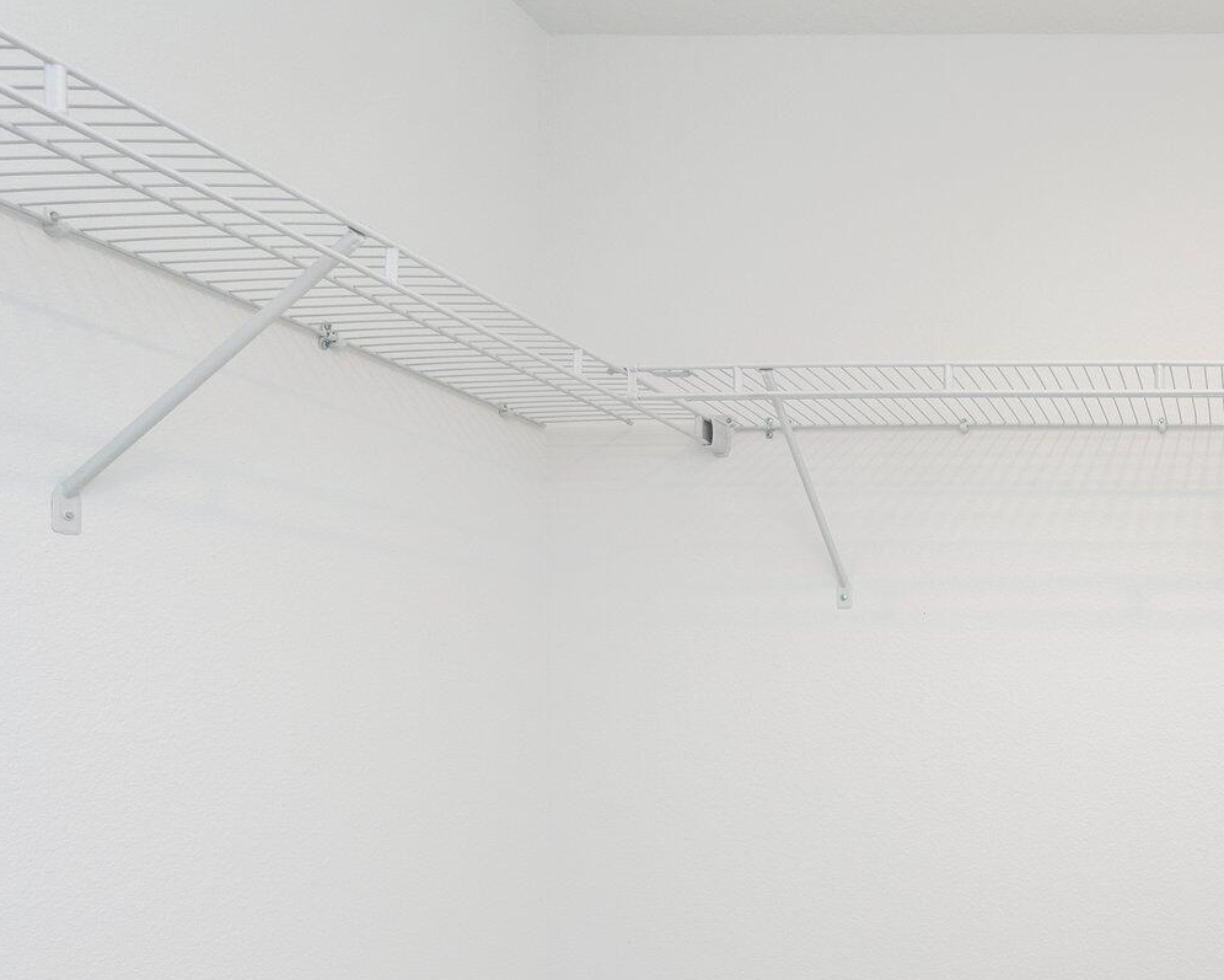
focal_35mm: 27
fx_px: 978
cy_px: 712
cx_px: 1235
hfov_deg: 51.0
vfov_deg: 51.3
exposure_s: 1/30
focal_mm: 14
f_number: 9
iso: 320
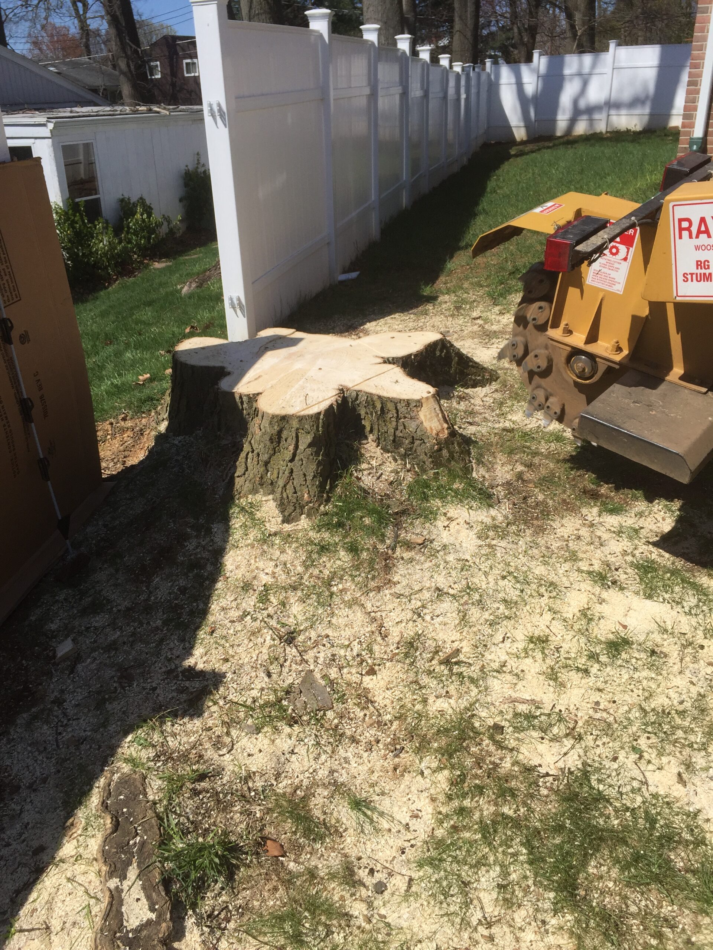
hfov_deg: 48.2
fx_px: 796
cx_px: 356
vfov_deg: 61.7
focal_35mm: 29
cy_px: 475
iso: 32
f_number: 2.2
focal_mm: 4.15
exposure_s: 1/3597
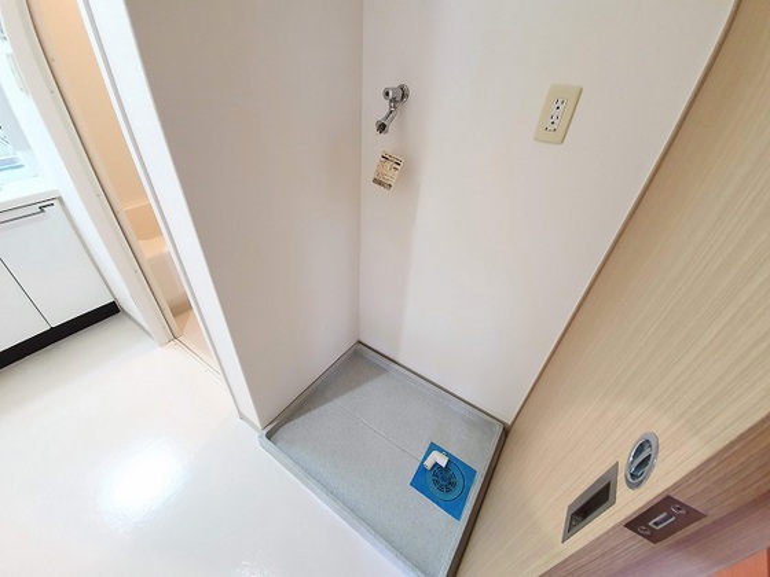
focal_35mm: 13
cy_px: 288
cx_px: 385
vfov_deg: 89.9
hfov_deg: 106.2
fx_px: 289
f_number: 2.2
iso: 320
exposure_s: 1/30
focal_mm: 1.8
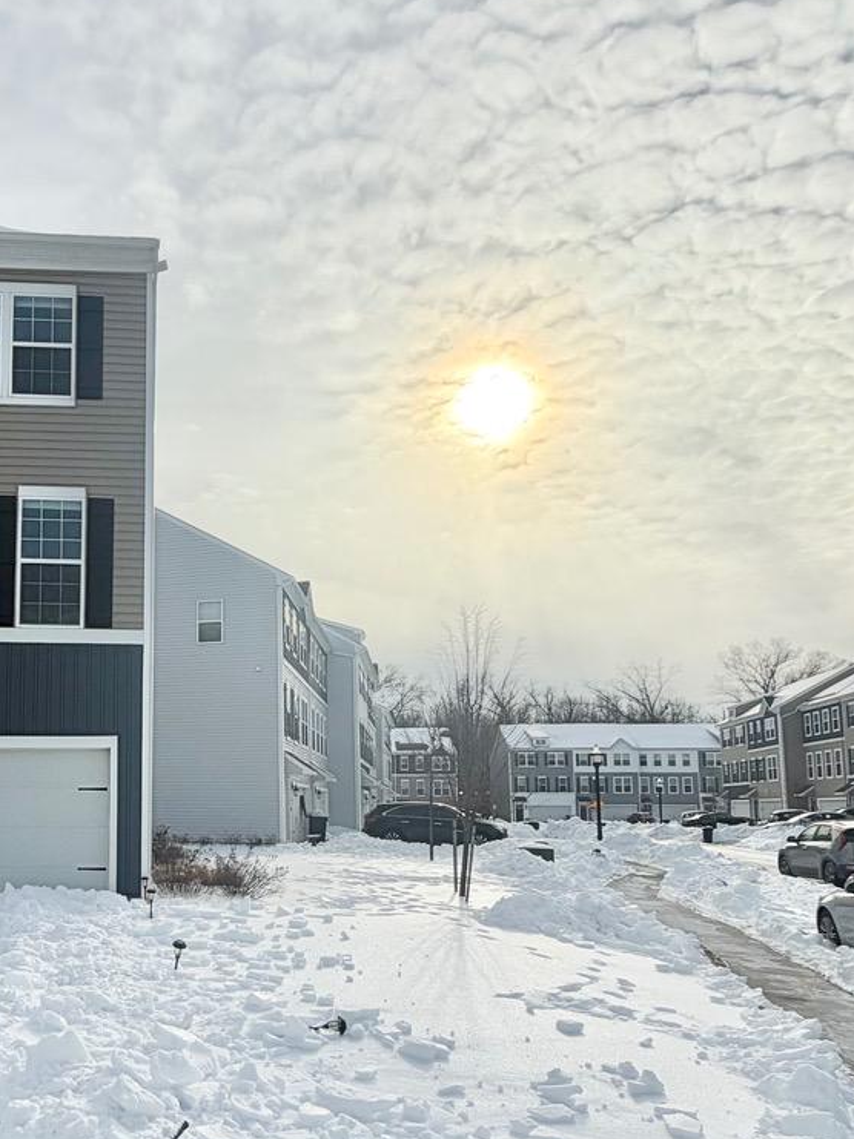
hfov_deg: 45.5
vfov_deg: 60.8
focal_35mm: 29
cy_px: 715
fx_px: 954
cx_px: 158
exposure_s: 1/2841
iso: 25
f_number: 2.2
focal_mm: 2.22
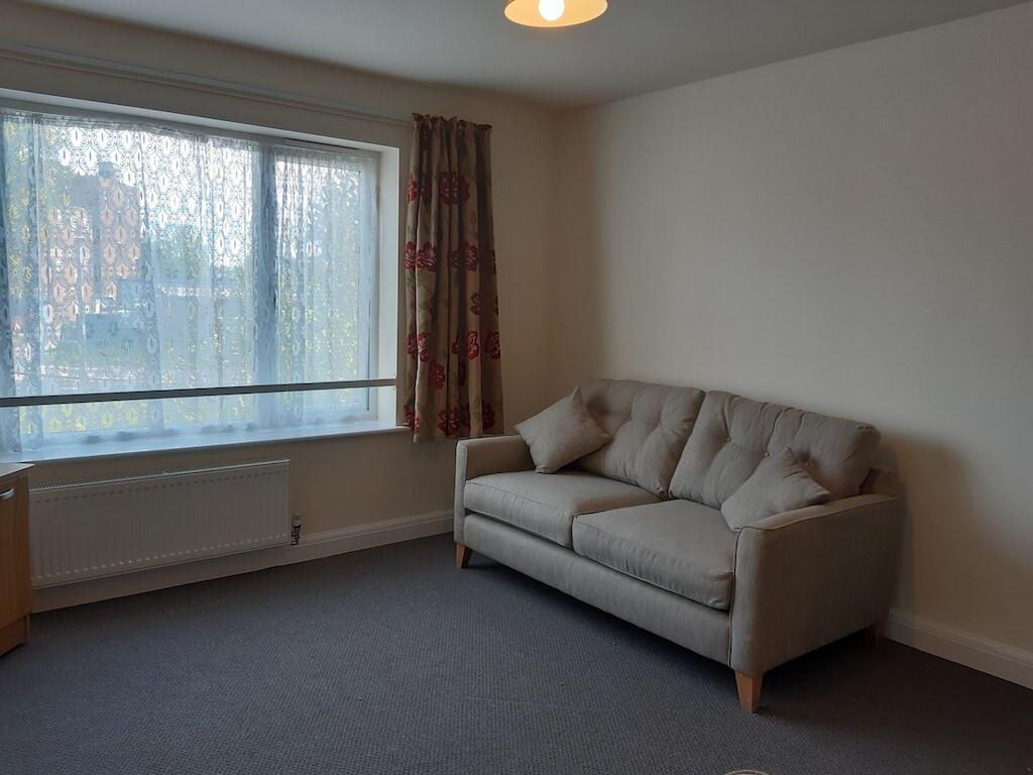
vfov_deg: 53.1
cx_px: 516
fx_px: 776
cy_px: 388
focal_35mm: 26
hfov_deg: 67.3
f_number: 1.7
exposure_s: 1/100
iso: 50
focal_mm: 3.92
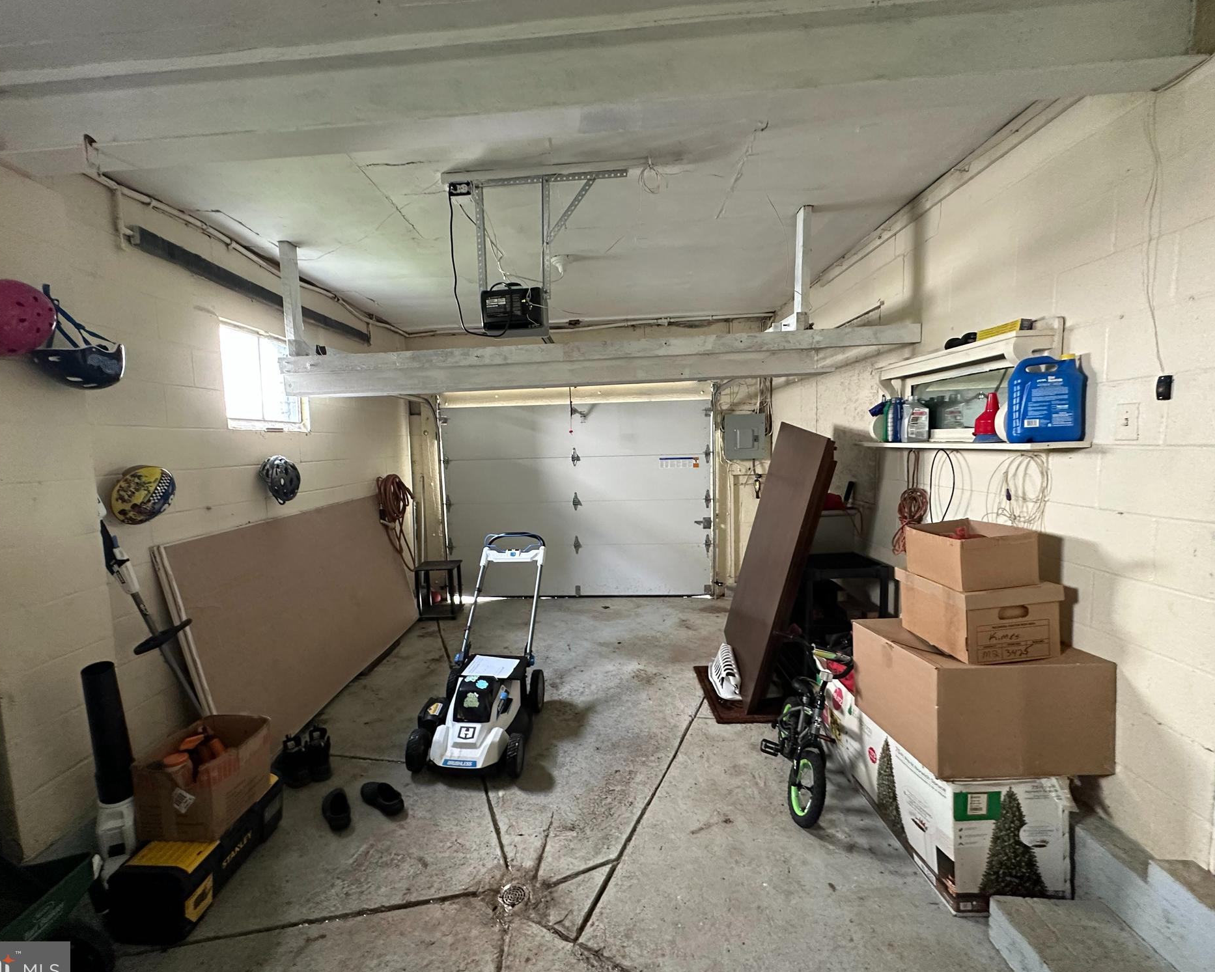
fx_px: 539
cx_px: 574
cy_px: 495
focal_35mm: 15
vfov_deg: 84.0
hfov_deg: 96.7
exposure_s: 1/60
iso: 500
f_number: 2.2
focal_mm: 2.22
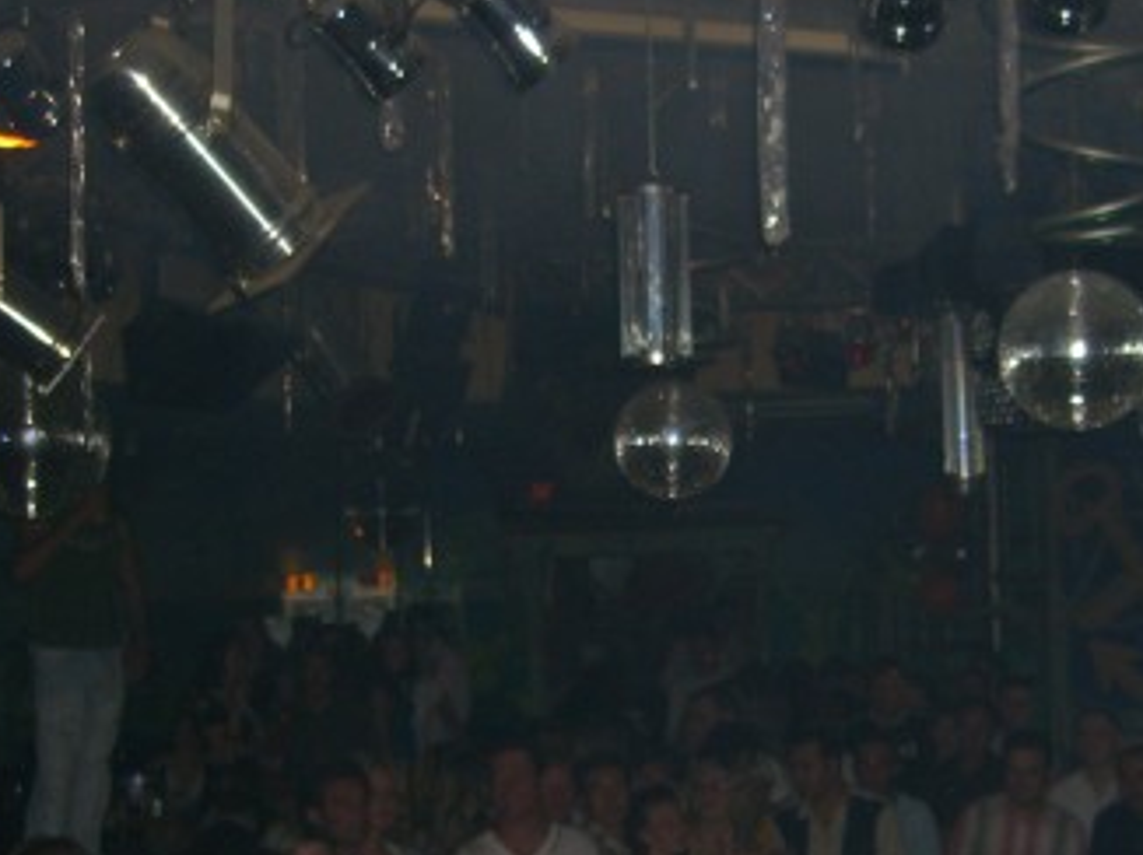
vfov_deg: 20.9
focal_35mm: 70
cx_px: 771
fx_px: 2310
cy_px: 599
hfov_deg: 27.6
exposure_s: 1/60
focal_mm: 7.9
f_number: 2.8
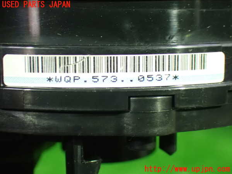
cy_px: 87
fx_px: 550
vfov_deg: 18.0
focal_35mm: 82
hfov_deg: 23.8
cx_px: 116
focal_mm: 14.62
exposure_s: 1/15
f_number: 4.3
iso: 1600
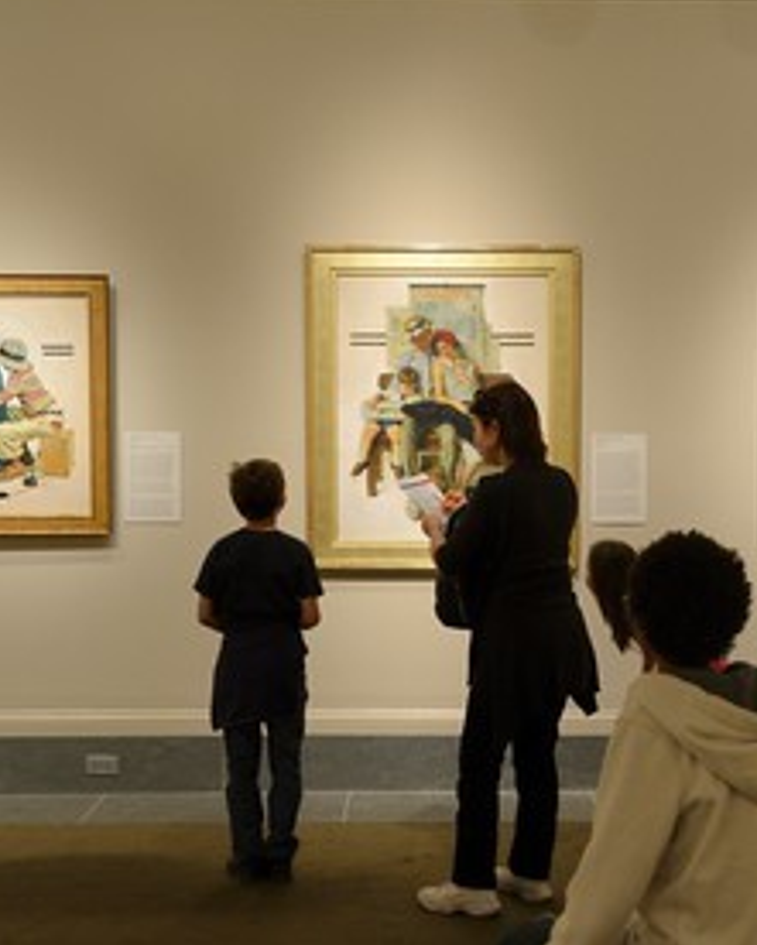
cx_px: 493
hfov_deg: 25.3
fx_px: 1679
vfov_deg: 31.4
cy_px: 472
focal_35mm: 60
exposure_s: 1/50
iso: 1600
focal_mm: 42
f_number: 3.2
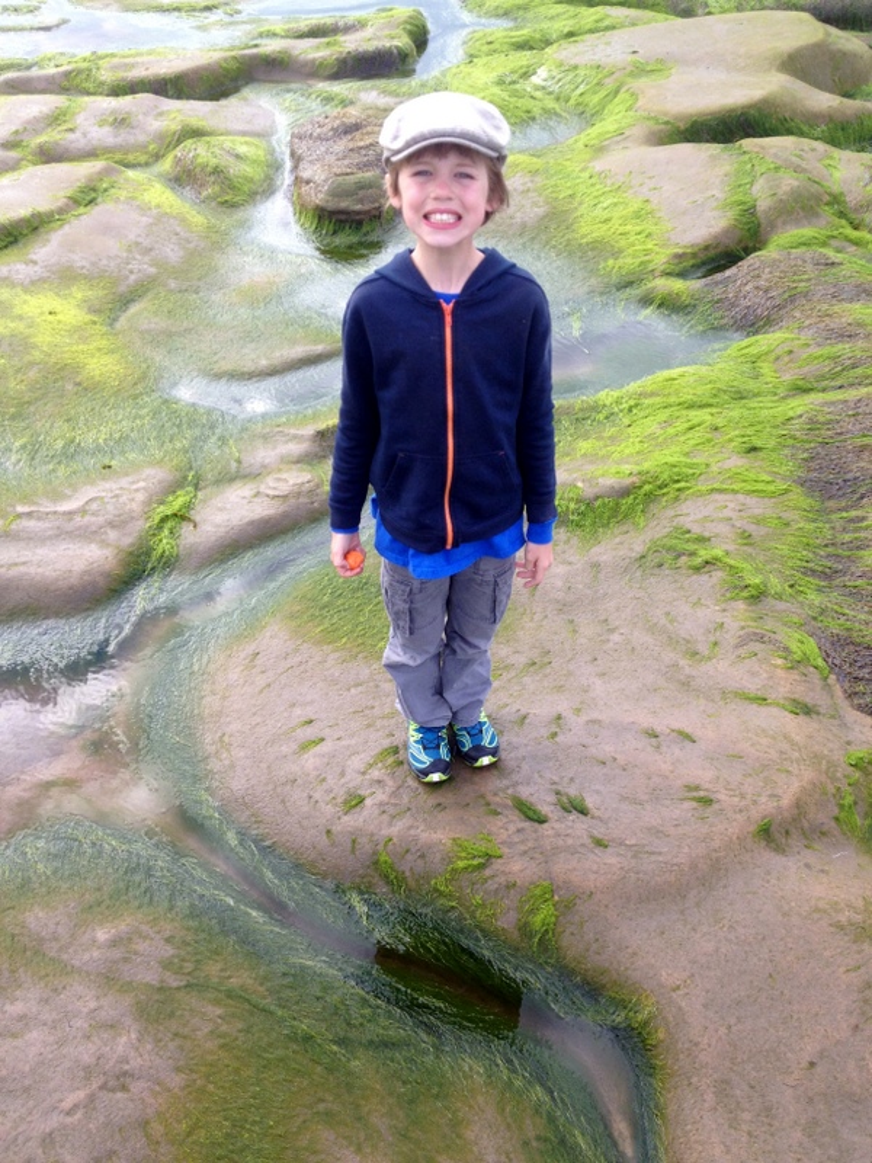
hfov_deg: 40.7
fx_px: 1176
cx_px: 436
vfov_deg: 52.6
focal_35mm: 35
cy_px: 582
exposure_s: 1/239
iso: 50
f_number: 2.4
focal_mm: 4.28
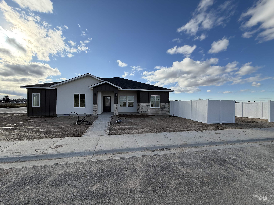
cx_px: 137
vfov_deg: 85.7
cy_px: 102
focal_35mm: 14
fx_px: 111
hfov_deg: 102.1
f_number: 2.2
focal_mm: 2.22
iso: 50
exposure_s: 1/2092
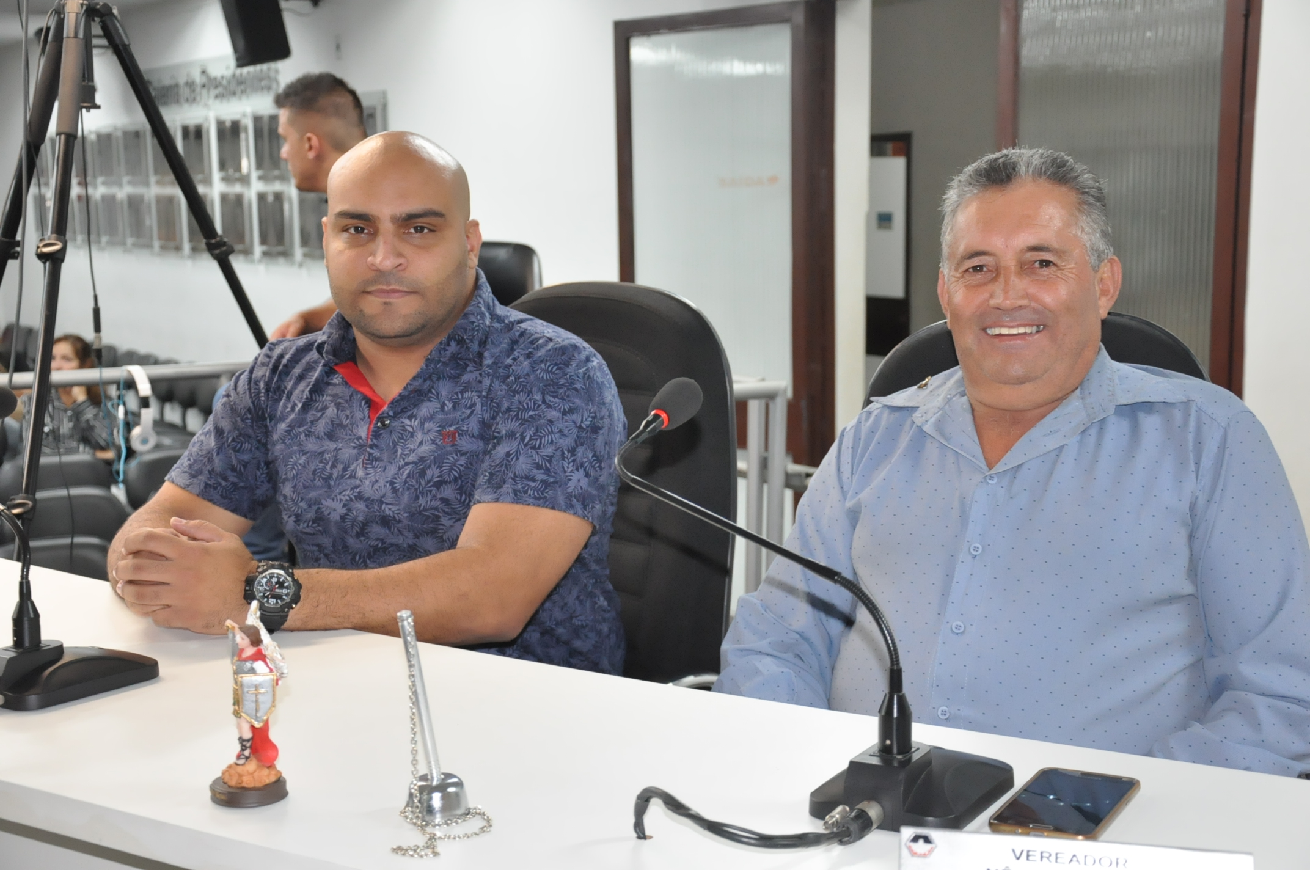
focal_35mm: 52
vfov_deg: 25.7
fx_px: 1908
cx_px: 655
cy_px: 435
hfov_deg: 37.9
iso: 2000
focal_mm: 35
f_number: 5
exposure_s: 1/60
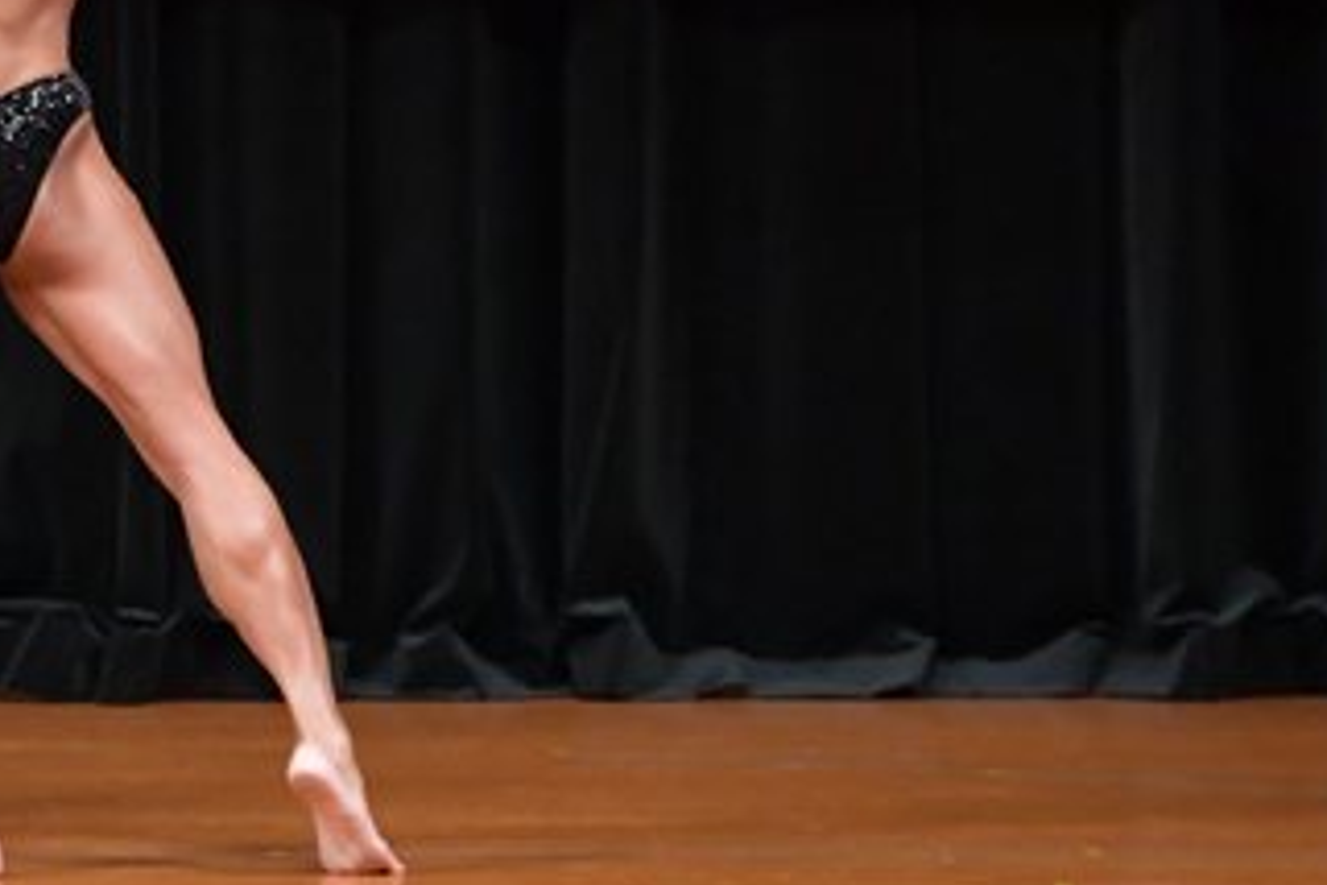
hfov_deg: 4.2
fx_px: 17950
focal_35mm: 487
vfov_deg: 2.8
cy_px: 50
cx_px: 76
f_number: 5.6
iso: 5000
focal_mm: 135
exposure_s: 1/400
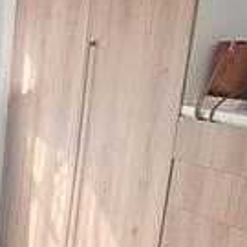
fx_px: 549
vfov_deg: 25.3
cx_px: -168
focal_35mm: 68
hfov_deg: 20.1
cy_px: 159
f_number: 2.2
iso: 64
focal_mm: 1.74
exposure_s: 1/50
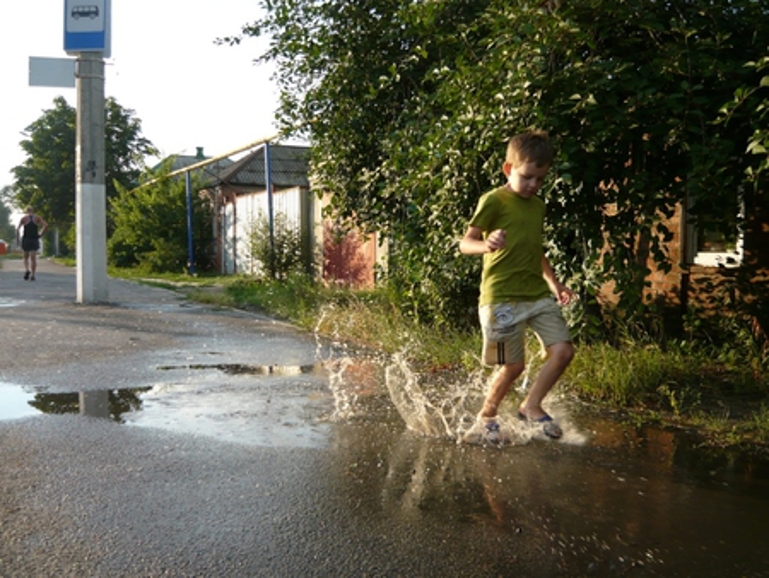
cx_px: 384
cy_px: 289
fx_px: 733
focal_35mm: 33
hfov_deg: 55.3
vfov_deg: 43.0
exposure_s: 1/400
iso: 100
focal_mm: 5.5
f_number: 2.8
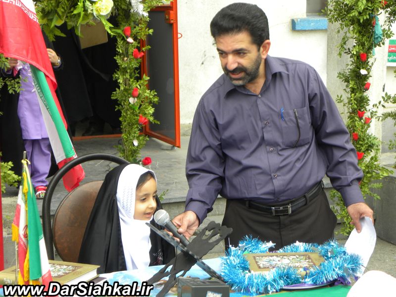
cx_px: 198
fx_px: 972
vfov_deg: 17.4
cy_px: 148
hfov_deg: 23.0
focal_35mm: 85
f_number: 4
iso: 99
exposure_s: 1/61.1
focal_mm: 15.1
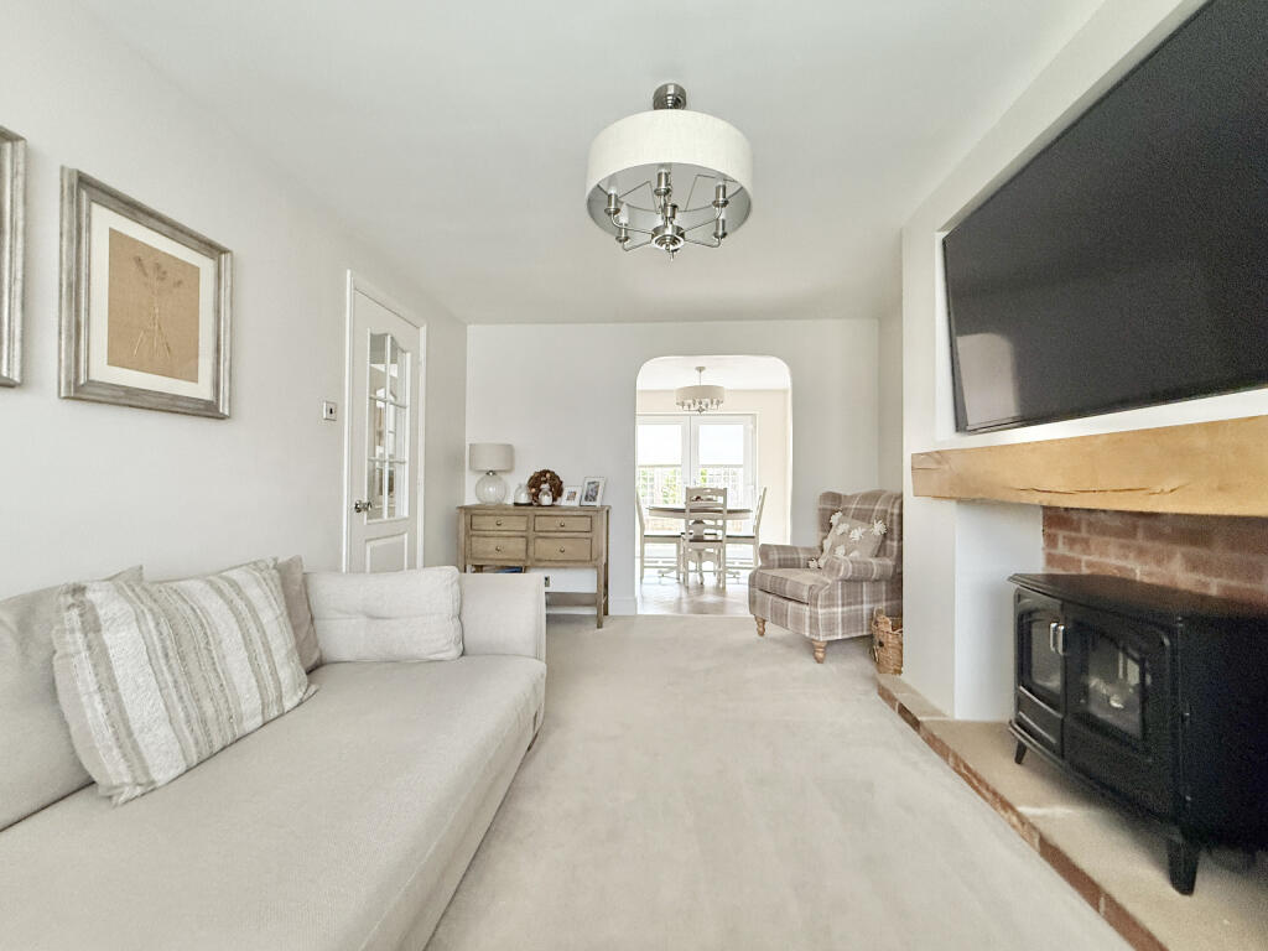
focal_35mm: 14
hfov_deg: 102.1
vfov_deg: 85.7
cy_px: 476
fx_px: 513
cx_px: 634
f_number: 2.2
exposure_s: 1/60
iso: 500
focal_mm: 2.22
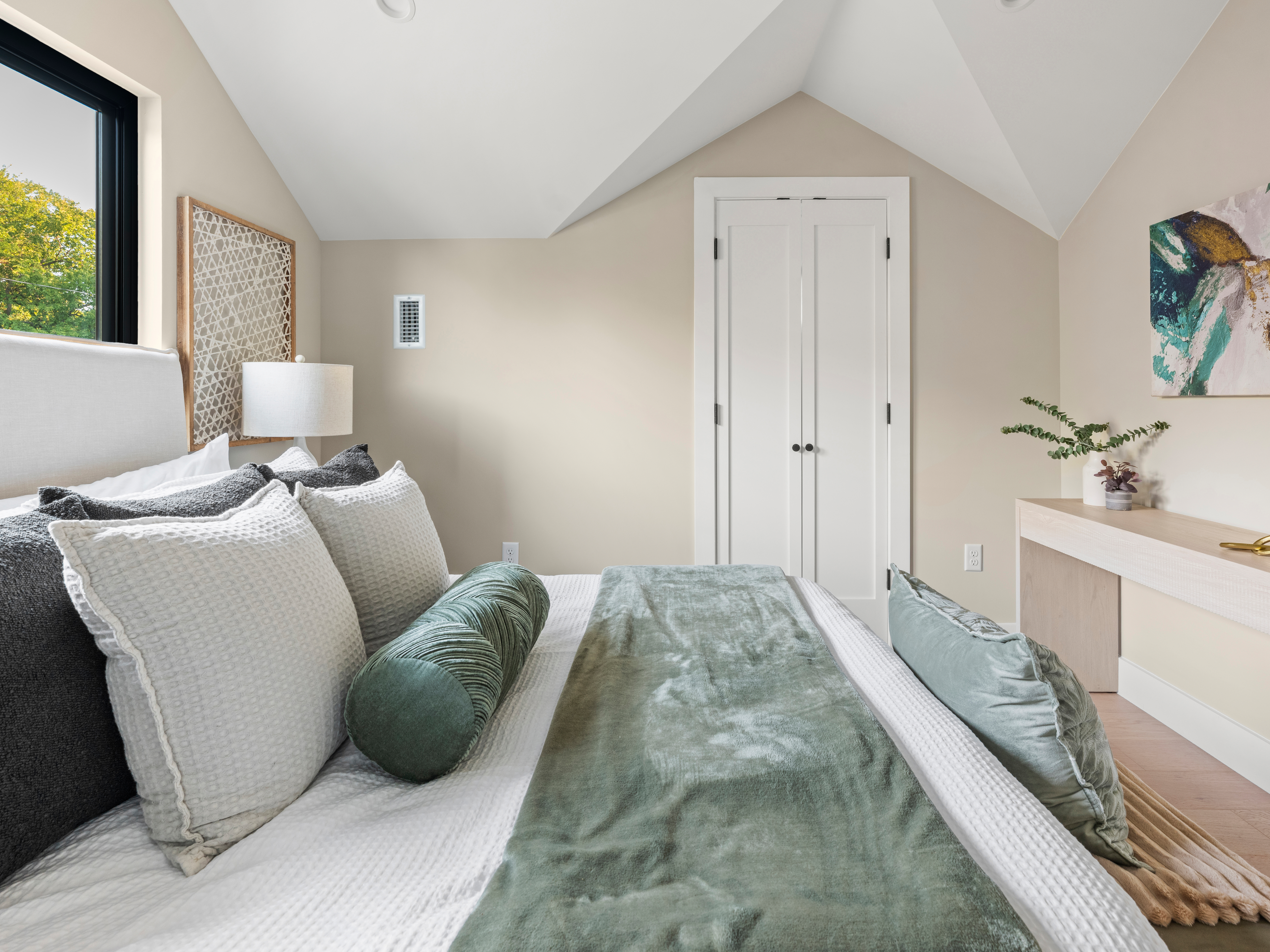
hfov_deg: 87.7
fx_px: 660
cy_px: 422
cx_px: 658
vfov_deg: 71.4
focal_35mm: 18
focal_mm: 20
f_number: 13
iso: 400
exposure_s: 3
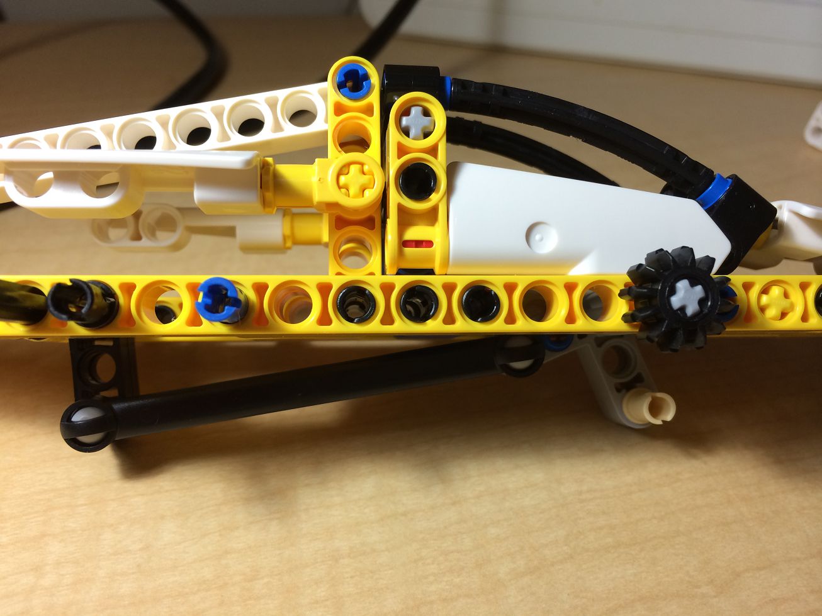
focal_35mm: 30
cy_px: 308
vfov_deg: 46.8
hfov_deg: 60.0
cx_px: 411
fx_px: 712
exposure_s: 1/40
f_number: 2.2
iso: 40
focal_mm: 4.12
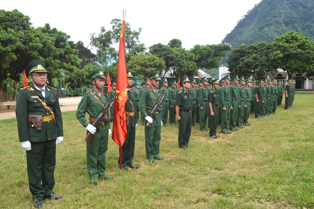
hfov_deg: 67.5
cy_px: 104
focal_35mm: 27
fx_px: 235
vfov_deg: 47.8
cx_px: 157
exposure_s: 1/250
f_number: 8
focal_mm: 18
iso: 200
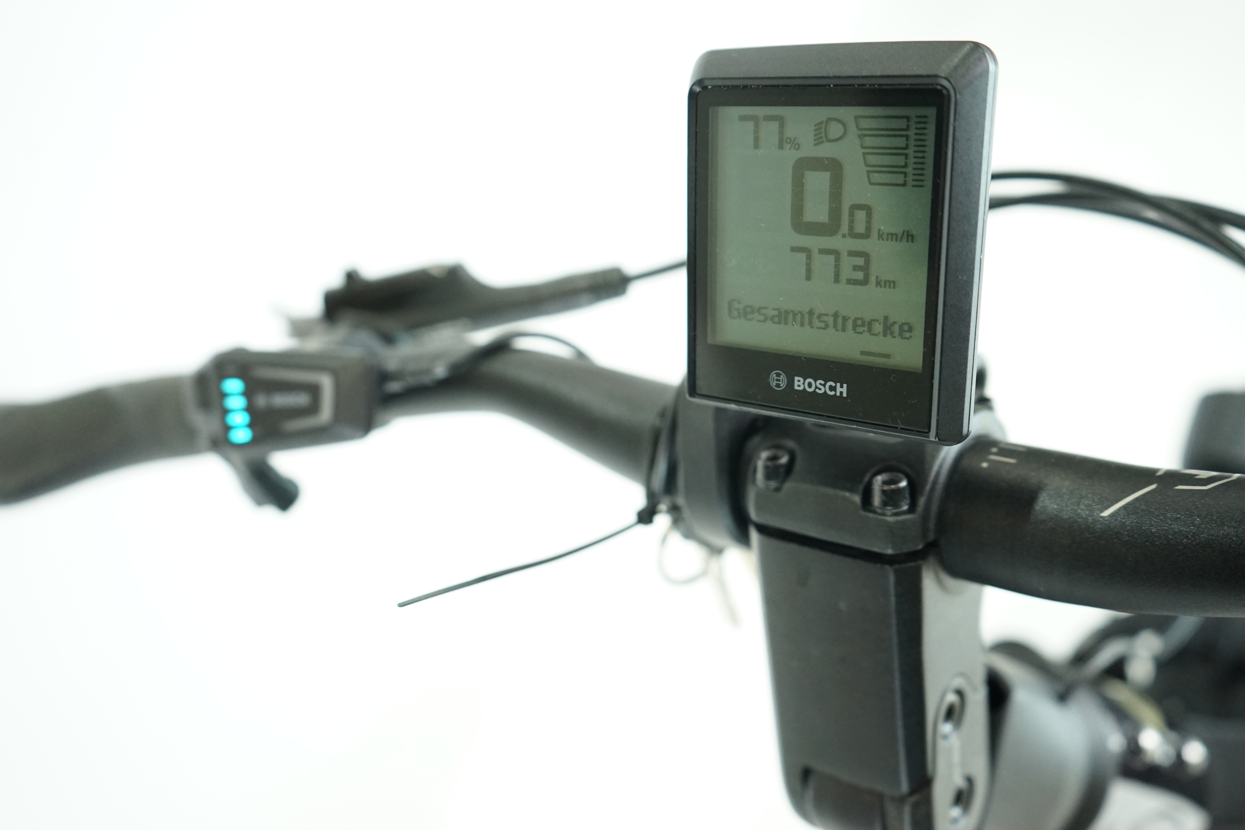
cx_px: 622
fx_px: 1141
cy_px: 415
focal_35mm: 33
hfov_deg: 57.2
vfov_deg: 40.0
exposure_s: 1/200
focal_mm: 33
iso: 2500
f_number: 4
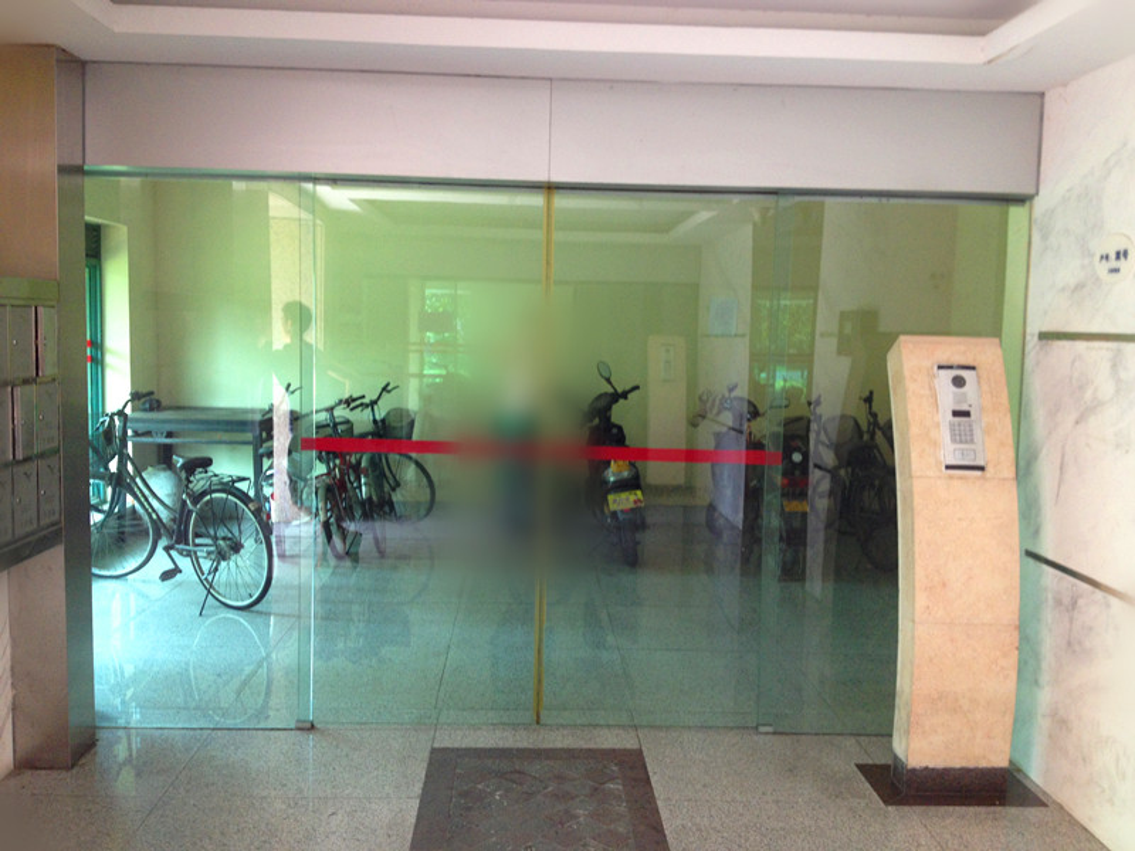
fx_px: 1148
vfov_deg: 40.7
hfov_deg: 52.6
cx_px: 568
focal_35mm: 35
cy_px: 426
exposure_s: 1/20
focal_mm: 4.28
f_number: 2.4
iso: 80
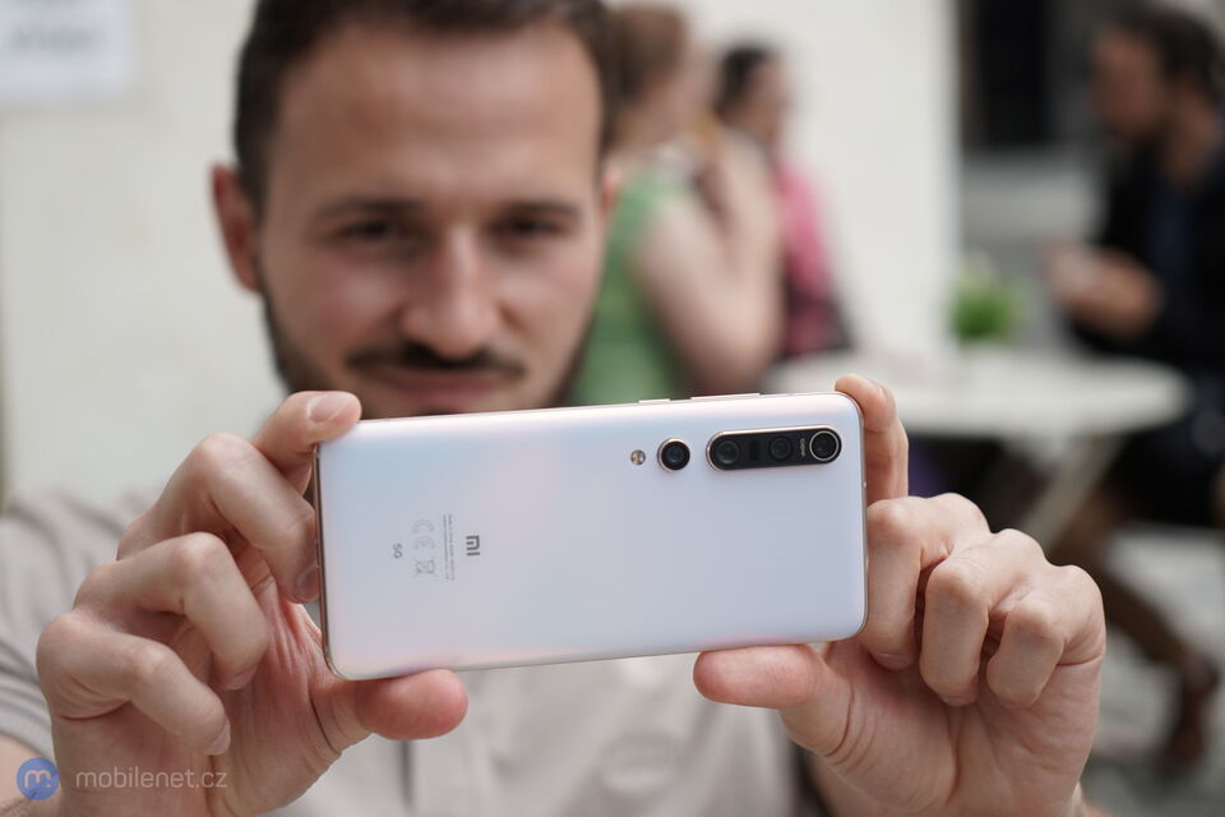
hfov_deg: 28.8
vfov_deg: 19.5
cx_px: 612
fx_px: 2382
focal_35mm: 70
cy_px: 408
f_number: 4
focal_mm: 70
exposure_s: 1/200
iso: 100
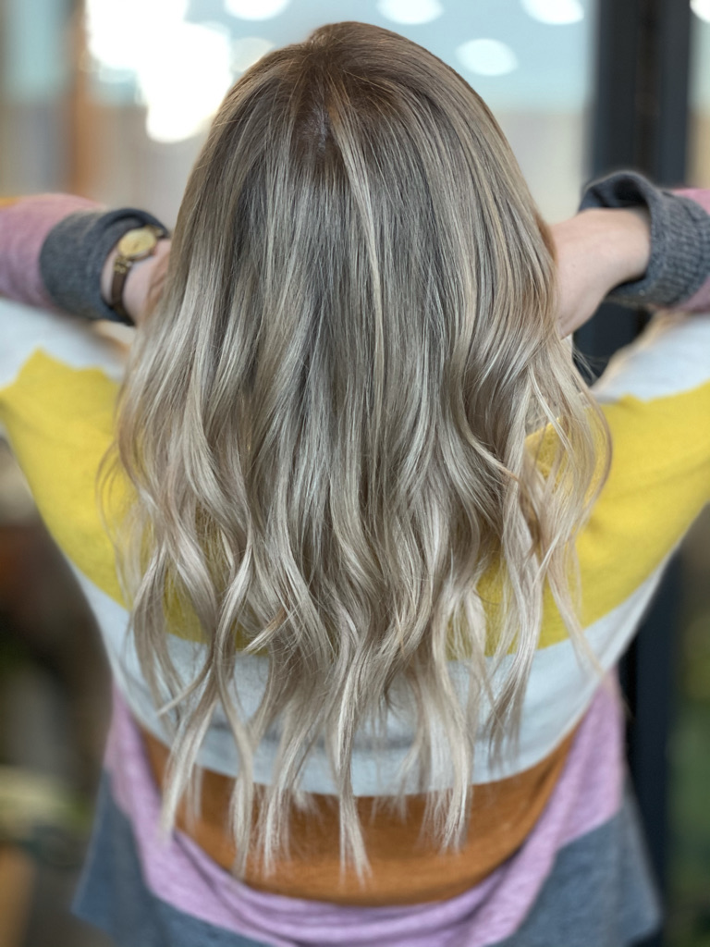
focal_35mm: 52
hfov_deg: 28.0
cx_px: 355
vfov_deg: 36.8
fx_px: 1422
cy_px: 474
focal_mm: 6
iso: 160
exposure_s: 1/40
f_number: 2
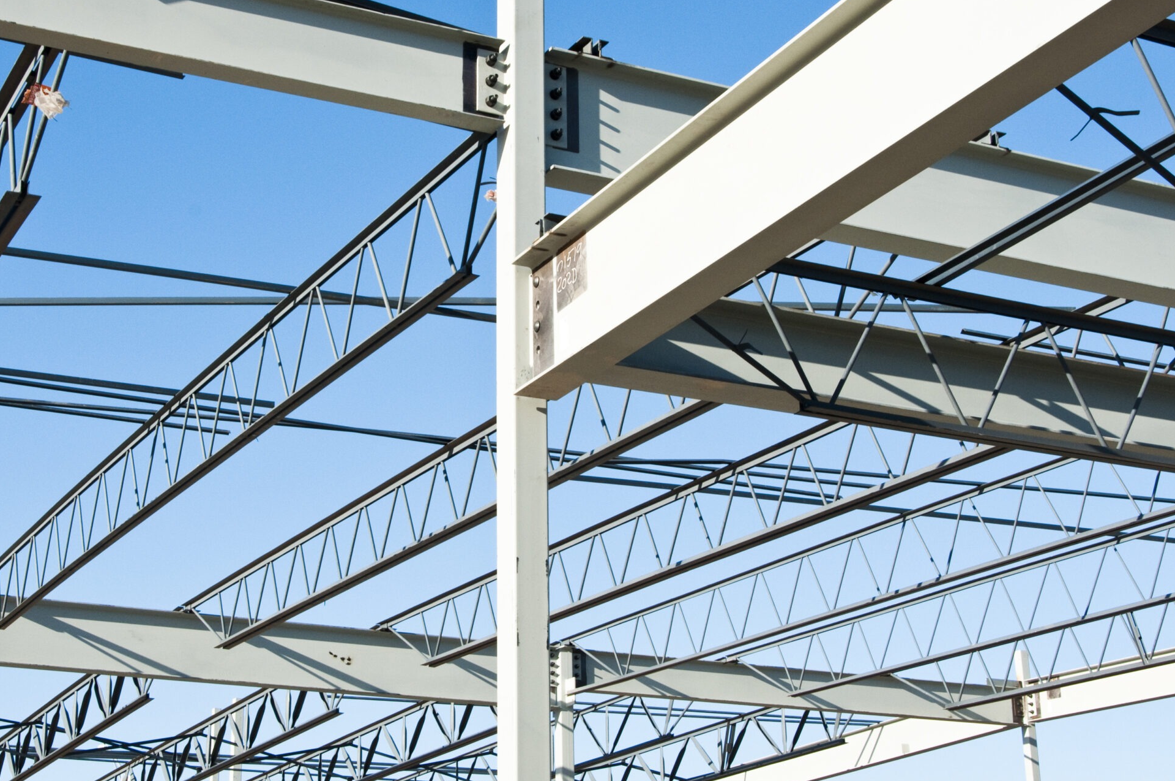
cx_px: 469
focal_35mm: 64
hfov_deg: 31.4
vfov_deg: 21.1
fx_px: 2086
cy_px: 292
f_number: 16
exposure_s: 1/160
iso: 200
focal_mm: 32
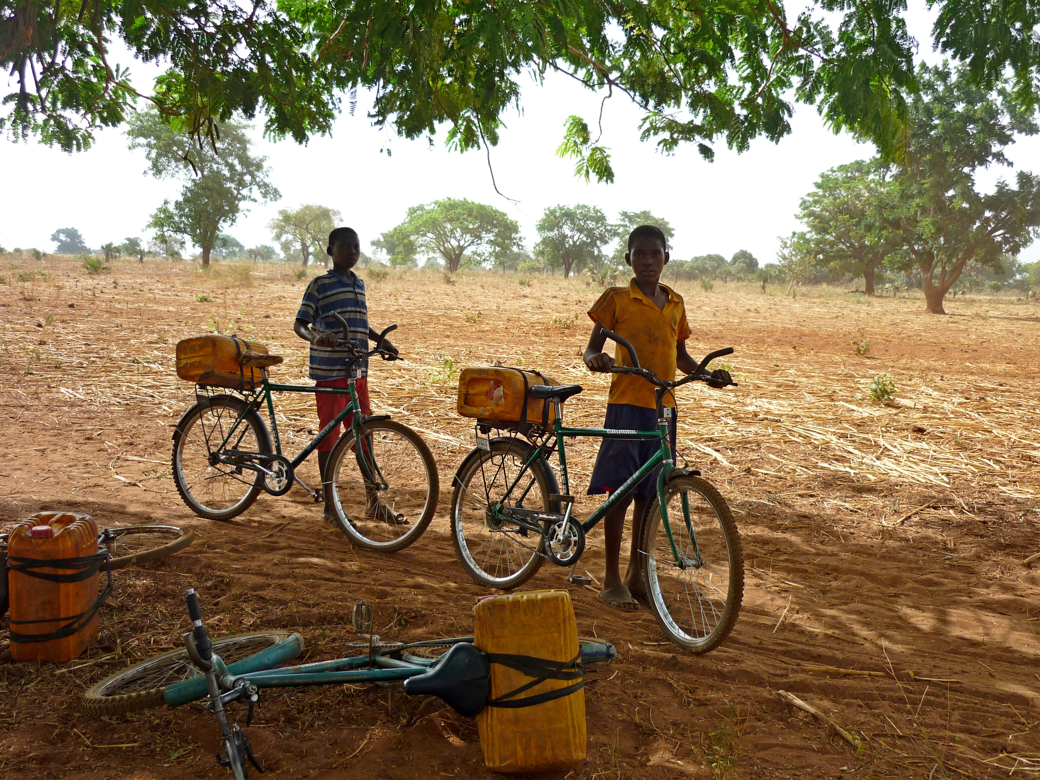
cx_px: 520
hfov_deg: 55.4
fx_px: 991
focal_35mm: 33
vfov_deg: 42.9
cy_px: 390
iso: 80
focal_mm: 5.5
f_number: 2.8
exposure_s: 1/500
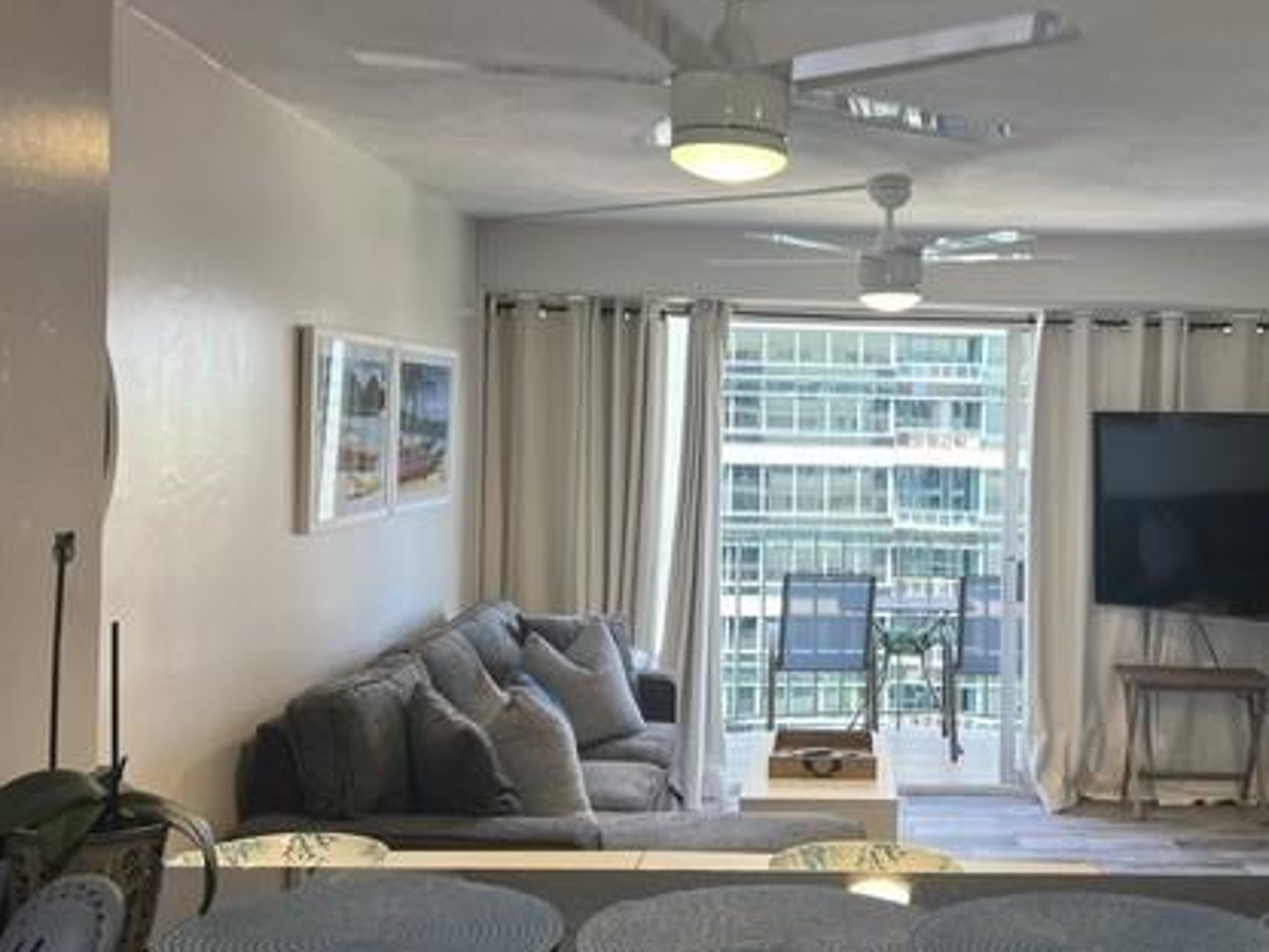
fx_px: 1466
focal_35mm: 40
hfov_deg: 45.9
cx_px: 866
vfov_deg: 35.9
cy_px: 430
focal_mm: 5.7
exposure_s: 1/120
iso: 64
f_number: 1.5
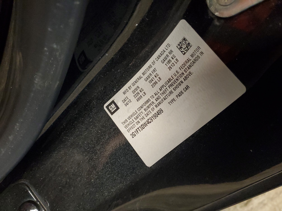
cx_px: 141
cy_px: 106
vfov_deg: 53.1
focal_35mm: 26
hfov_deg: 67.3
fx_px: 212
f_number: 1.5
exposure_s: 1/40
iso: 335
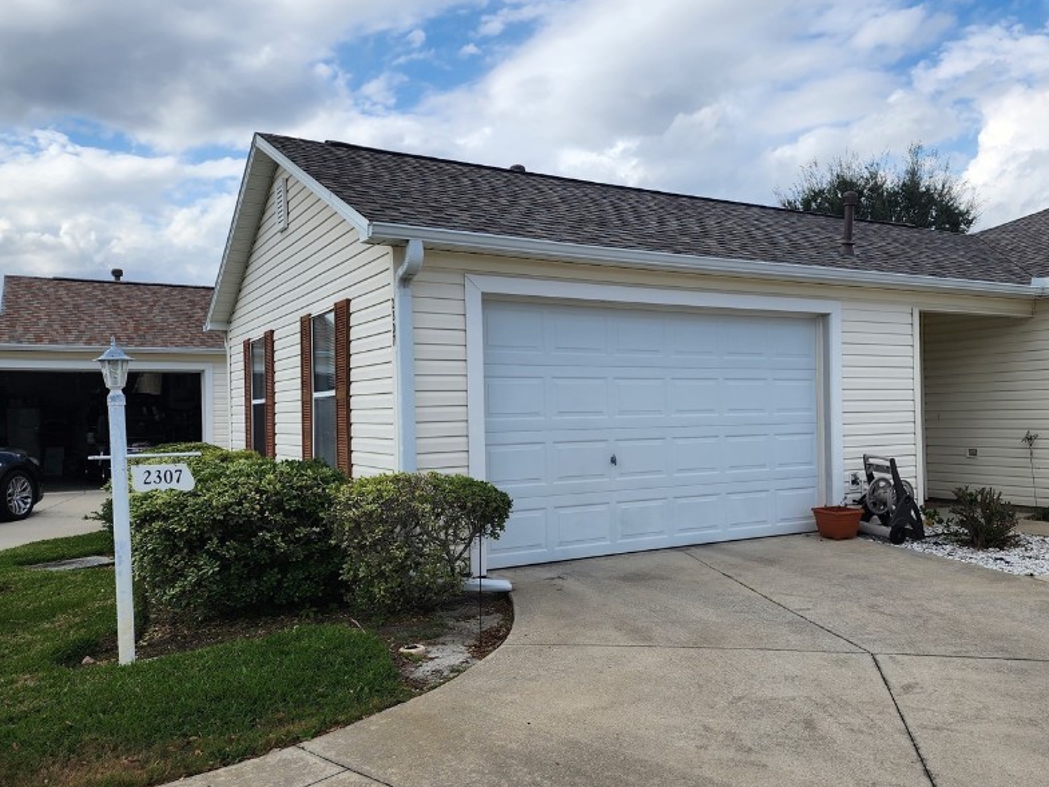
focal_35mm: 30
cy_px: 420
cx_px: 663
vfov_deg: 46.8
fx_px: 909
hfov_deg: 59.1
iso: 12
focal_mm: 6.4
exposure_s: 1/876
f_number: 1.8
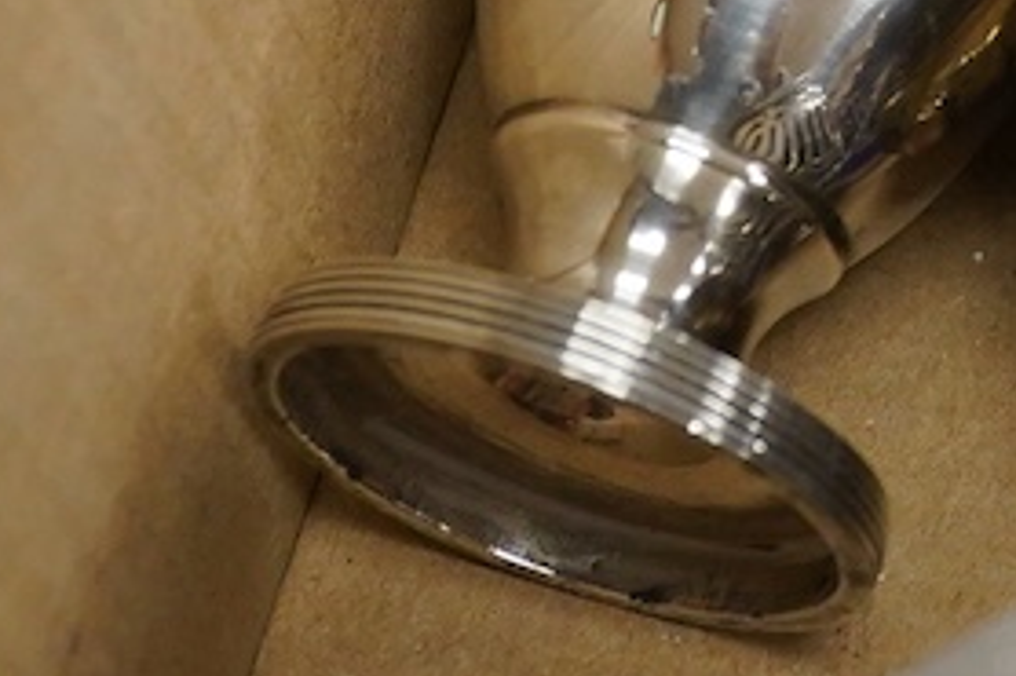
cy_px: -347
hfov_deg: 11.0
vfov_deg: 7.4
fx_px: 5133
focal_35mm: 182
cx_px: 1361
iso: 2500
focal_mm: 30
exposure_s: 1/200
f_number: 9
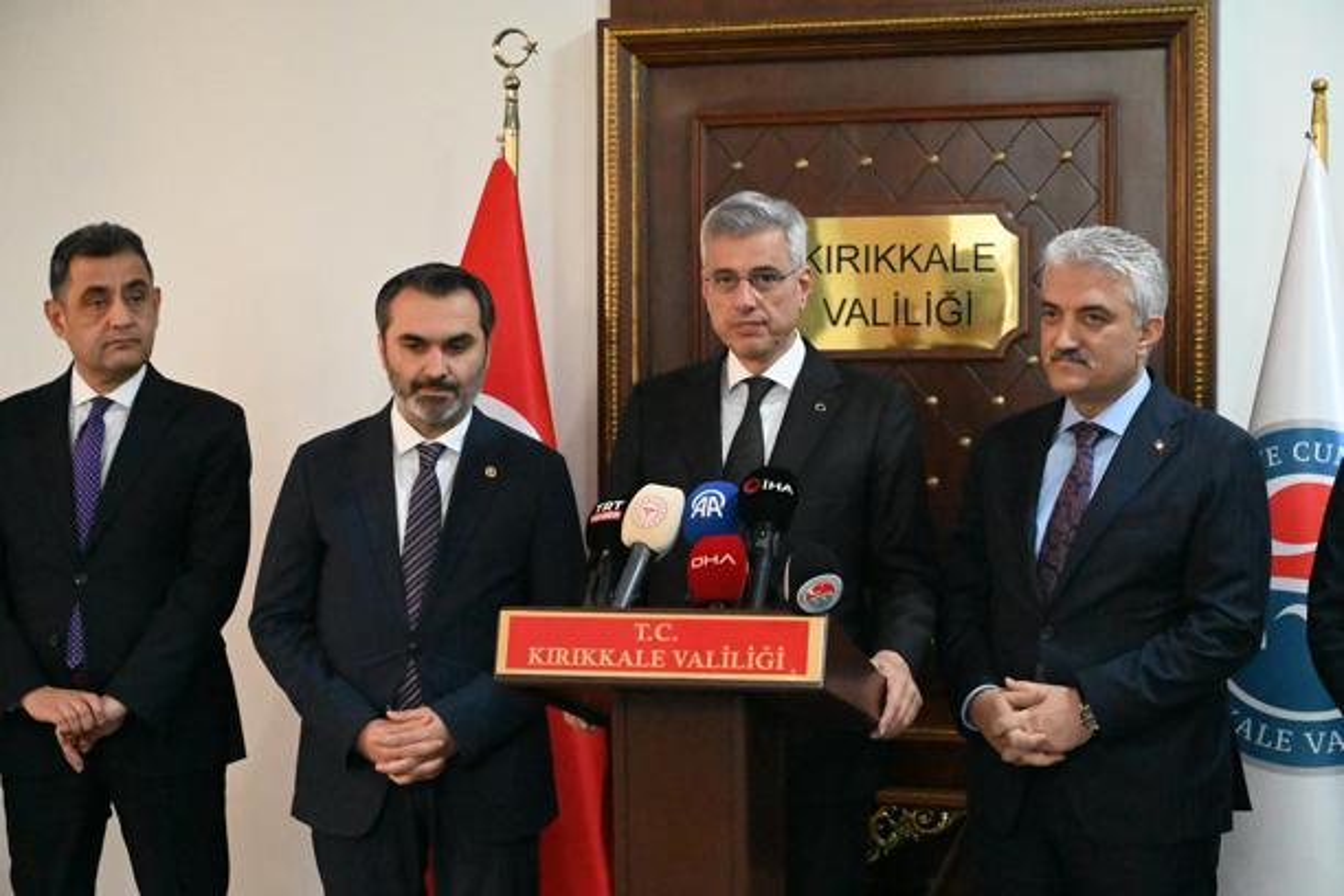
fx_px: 2613
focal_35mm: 70
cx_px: 672
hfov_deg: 28.8
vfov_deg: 19.5
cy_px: 448
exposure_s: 1/400
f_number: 5
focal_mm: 70
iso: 40000
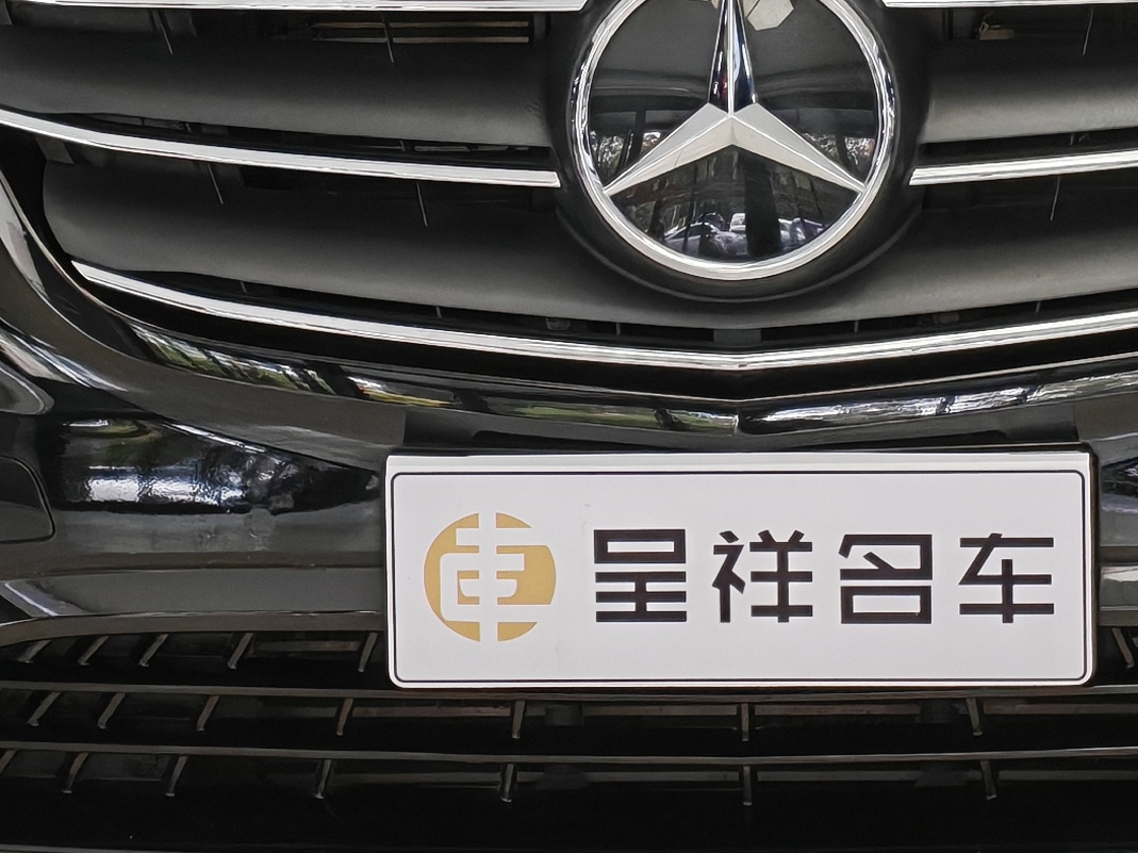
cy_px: -132
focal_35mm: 184
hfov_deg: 10.7
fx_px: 6047
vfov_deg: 8.0
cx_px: 740
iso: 200
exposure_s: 1/100
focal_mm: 6.12
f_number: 1.9
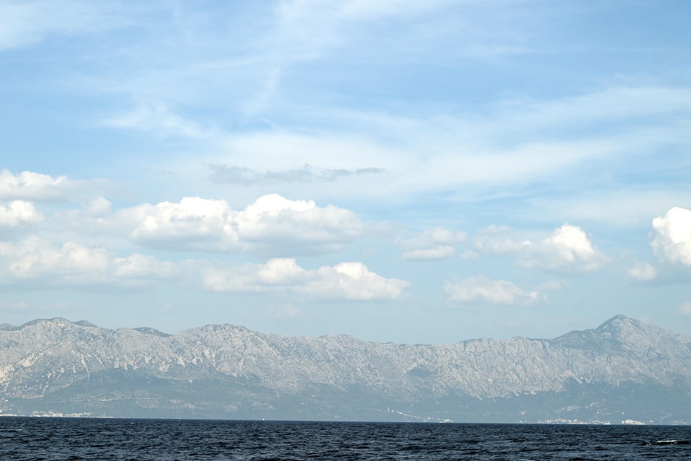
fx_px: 1536
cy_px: 227
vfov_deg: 17.1
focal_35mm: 80
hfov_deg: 25.4
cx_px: 350
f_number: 7.1
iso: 100
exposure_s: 1/800
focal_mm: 70
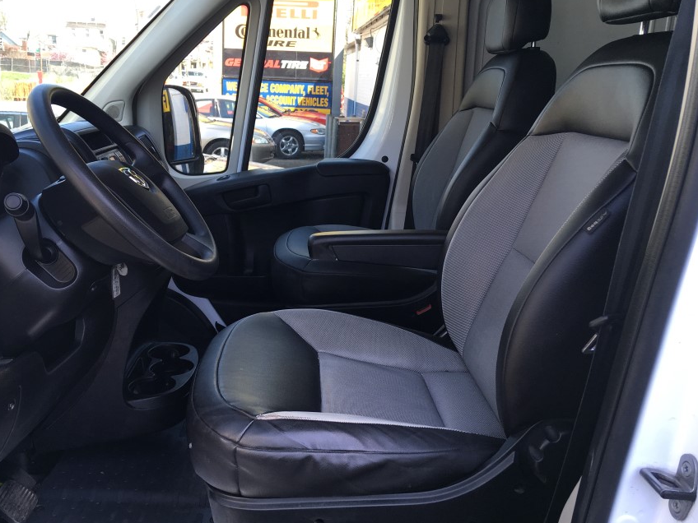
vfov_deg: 40.7
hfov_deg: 52.4
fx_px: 706
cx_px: 293
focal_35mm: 35
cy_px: 252
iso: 25
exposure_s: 1/120
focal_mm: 4.15
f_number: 2.2
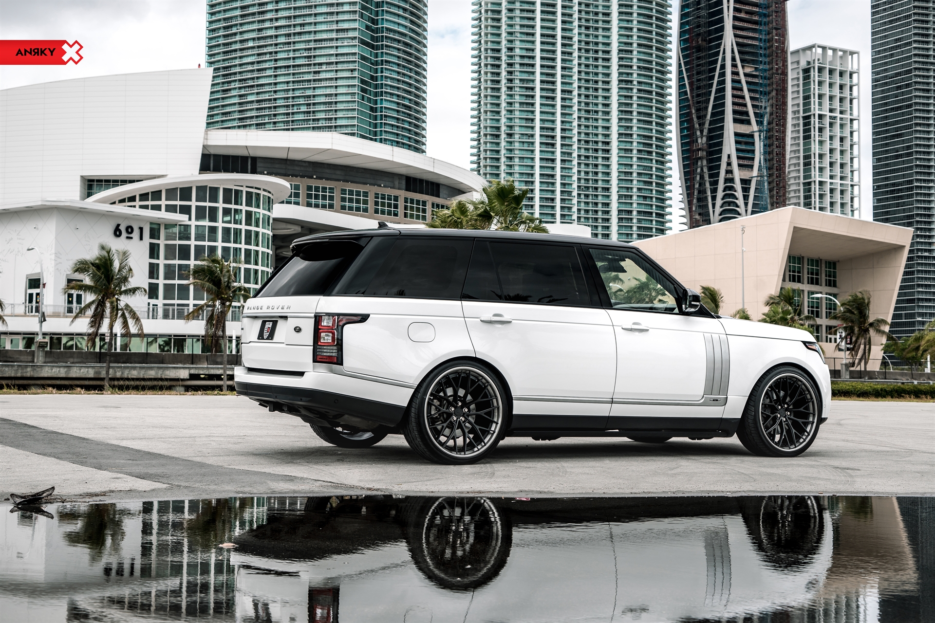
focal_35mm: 50
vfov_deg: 27.0
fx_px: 1299
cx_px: 468
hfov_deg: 39.6
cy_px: 312
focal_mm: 50
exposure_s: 1/160
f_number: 7.1
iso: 200
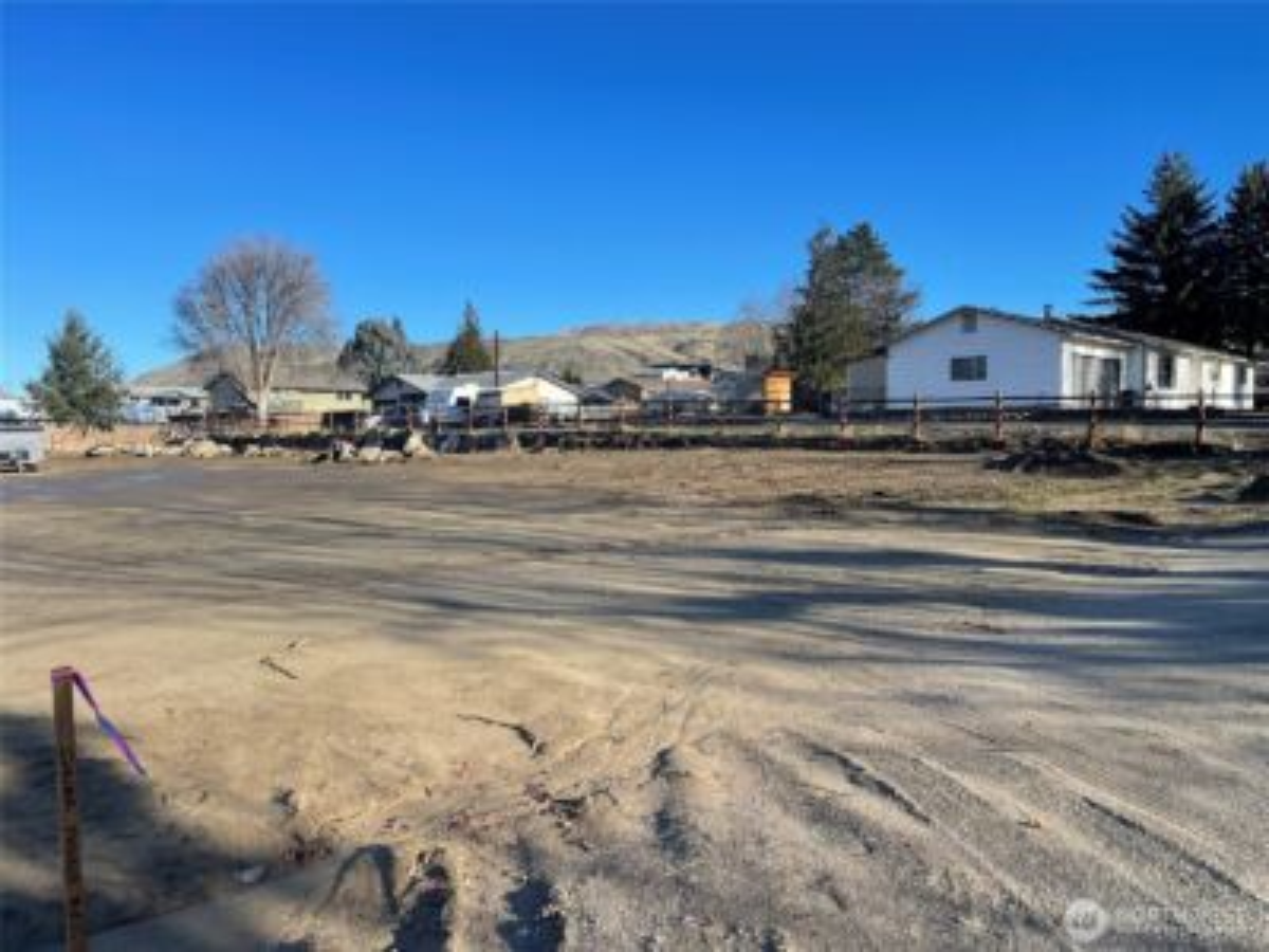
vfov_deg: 54.9
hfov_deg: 69.4
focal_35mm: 25
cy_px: 476
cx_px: 634
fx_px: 916
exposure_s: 1/2387
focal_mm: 5.1
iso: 32
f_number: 1.6
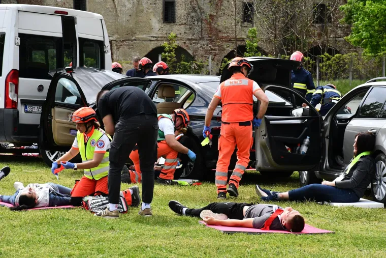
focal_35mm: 150
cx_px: 193
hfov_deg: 13.7
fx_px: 1609
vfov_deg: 9.2
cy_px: 129
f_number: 13
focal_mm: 100
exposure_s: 1/2500
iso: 2500
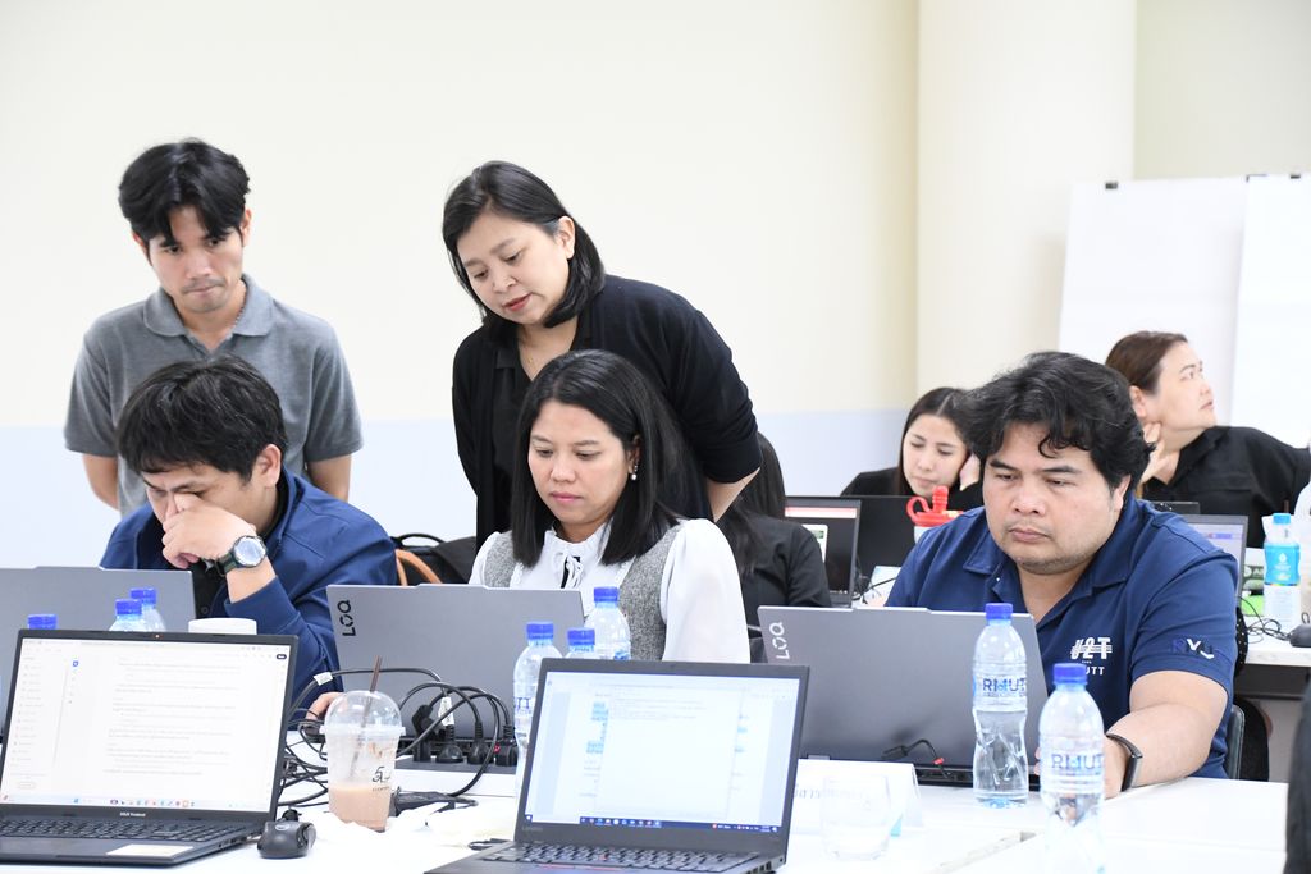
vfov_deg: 13.0
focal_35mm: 105
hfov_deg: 19.5
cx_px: 656
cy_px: 437
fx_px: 3824
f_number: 5
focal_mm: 70
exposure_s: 1/80
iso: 2800
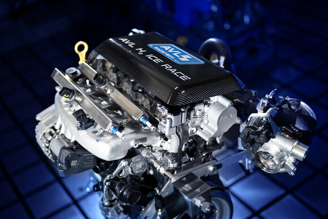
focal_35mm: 50
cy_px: 110
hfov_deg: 39.6
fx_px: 456
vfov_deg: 27.0
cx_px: 164
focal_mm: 50
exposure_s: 1/100
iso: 640
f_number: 1.8
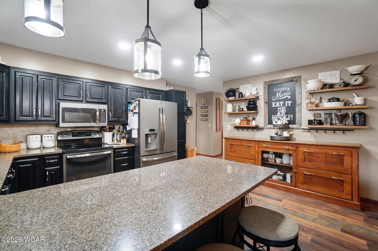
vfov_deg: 77.2
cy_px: 126
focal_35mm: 15
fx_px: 157
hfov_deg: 100.4
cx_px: 189
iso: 125
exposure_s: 1/30
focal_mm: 10
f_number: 4.5
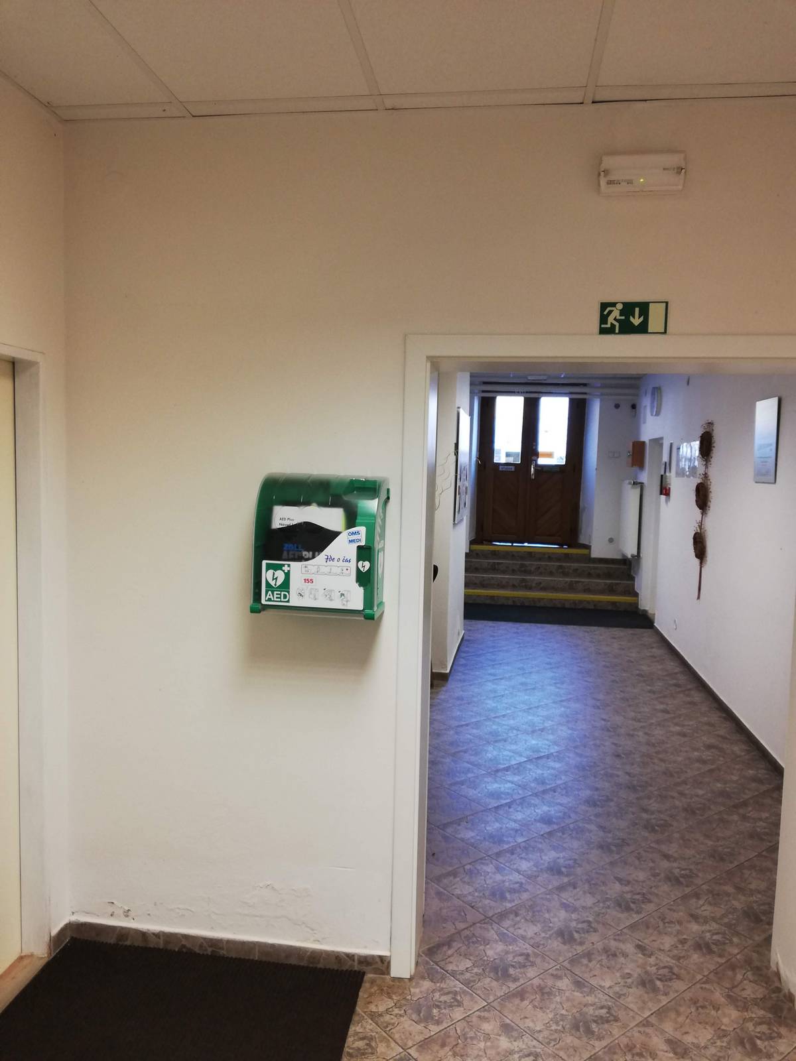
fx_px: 797
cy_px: 530
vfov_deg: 67.3
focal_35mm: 26
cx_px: 398
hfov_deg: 53.1
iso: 125
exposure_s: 1/33.3
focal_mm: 3.81
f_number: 2.2
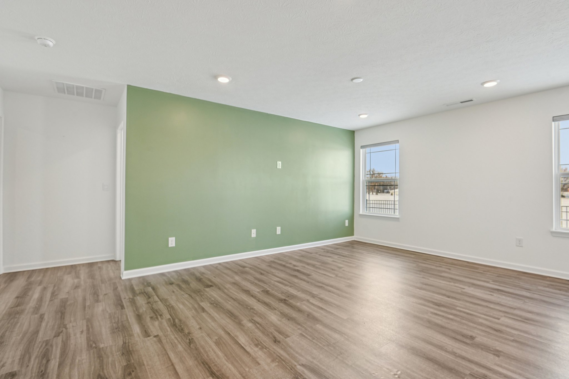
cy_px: 190
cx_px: 284
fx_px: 253
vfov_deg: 73.7
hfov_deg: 96.7
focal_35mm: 16
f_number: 8
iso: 110
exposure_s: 1/15
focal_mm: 16
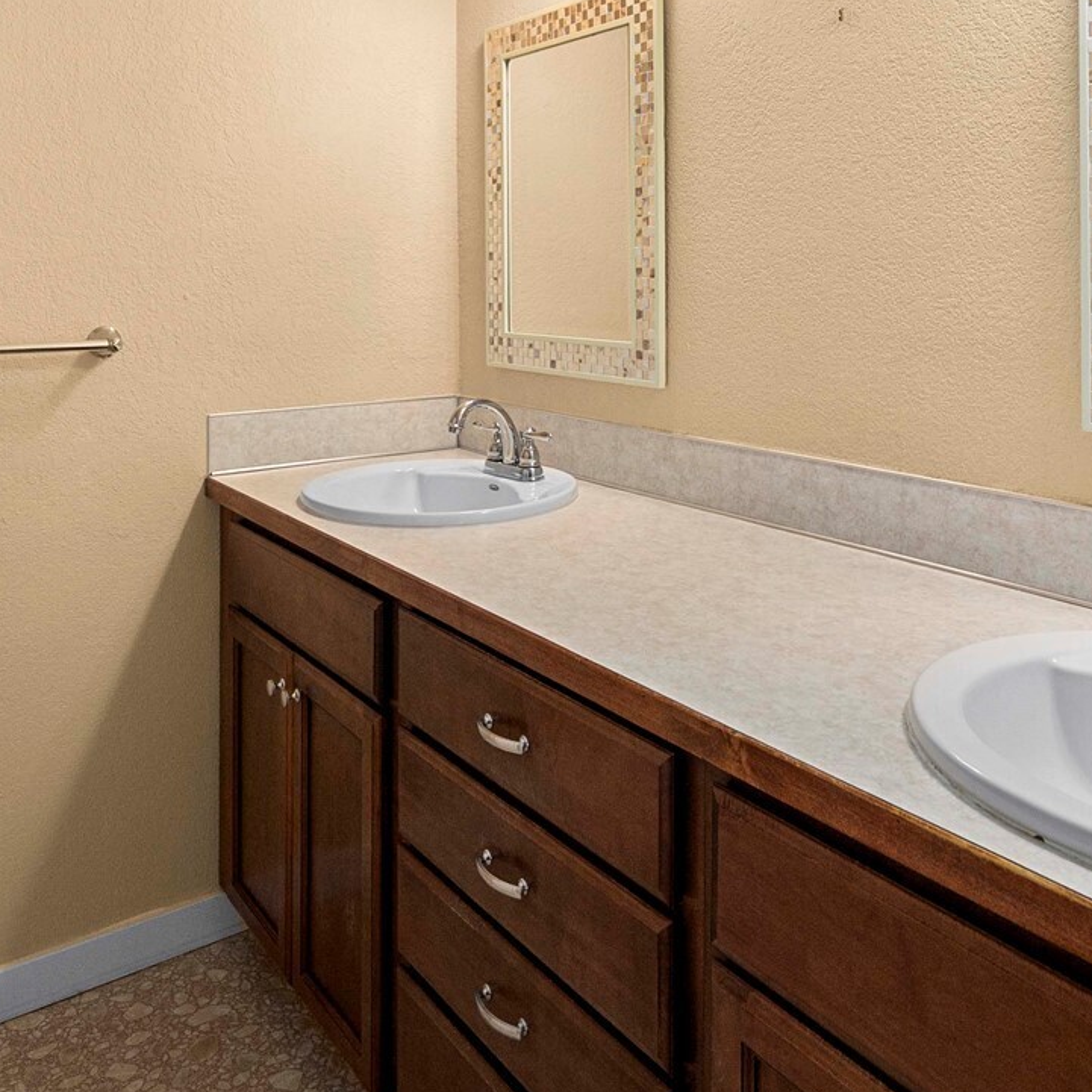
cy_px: 344
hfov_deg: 57.3
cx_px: 581
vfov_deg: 55.8
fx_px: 999
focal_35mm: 28
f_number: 7.1
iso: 1000
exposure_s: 1/20
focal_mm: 14
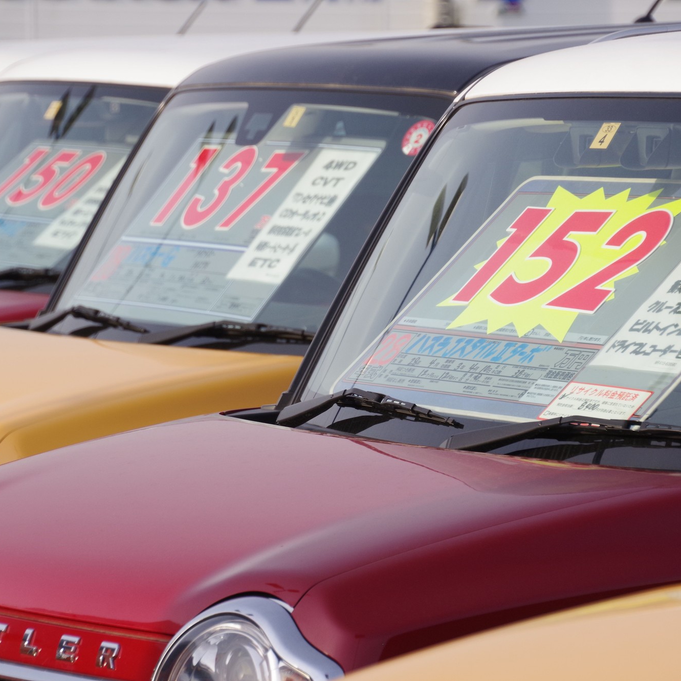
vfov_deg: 6.8
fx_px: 5742
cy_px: 340
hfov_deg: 6.8
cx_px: 349
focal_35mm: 258
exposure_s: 1/800
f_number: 5.6
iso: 400
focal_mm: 135
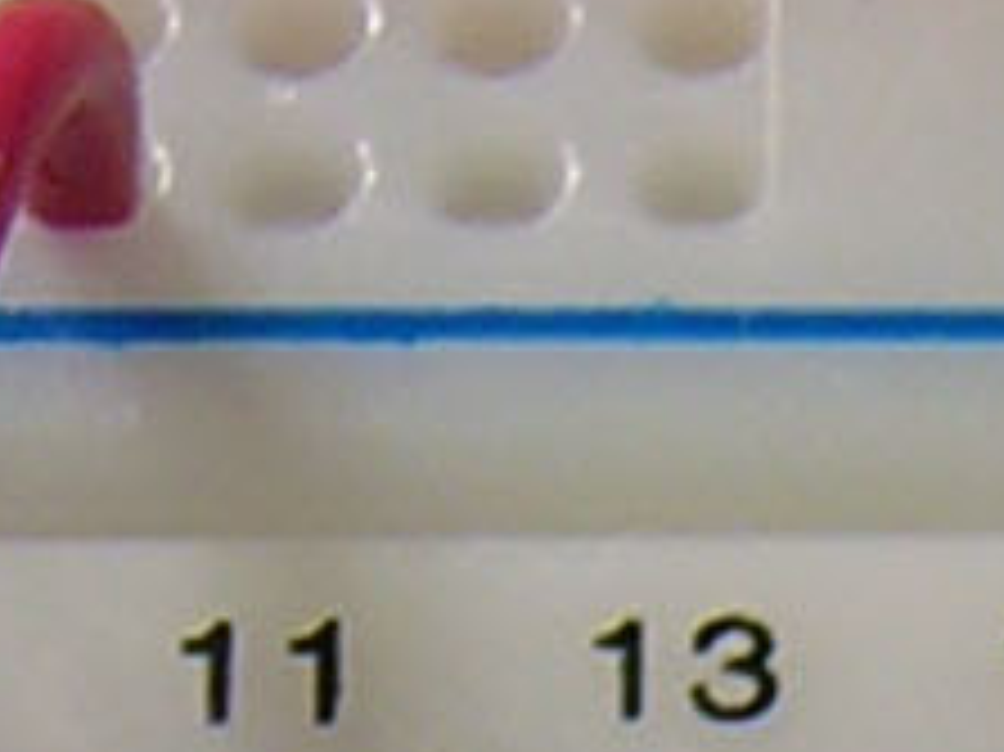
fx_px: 7479
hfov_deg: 7.5
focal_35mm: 258
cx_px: 1490
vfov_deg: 5.5
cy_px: 2080
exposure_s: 1/8.4
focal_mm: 4.7
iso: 100
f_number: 2.6
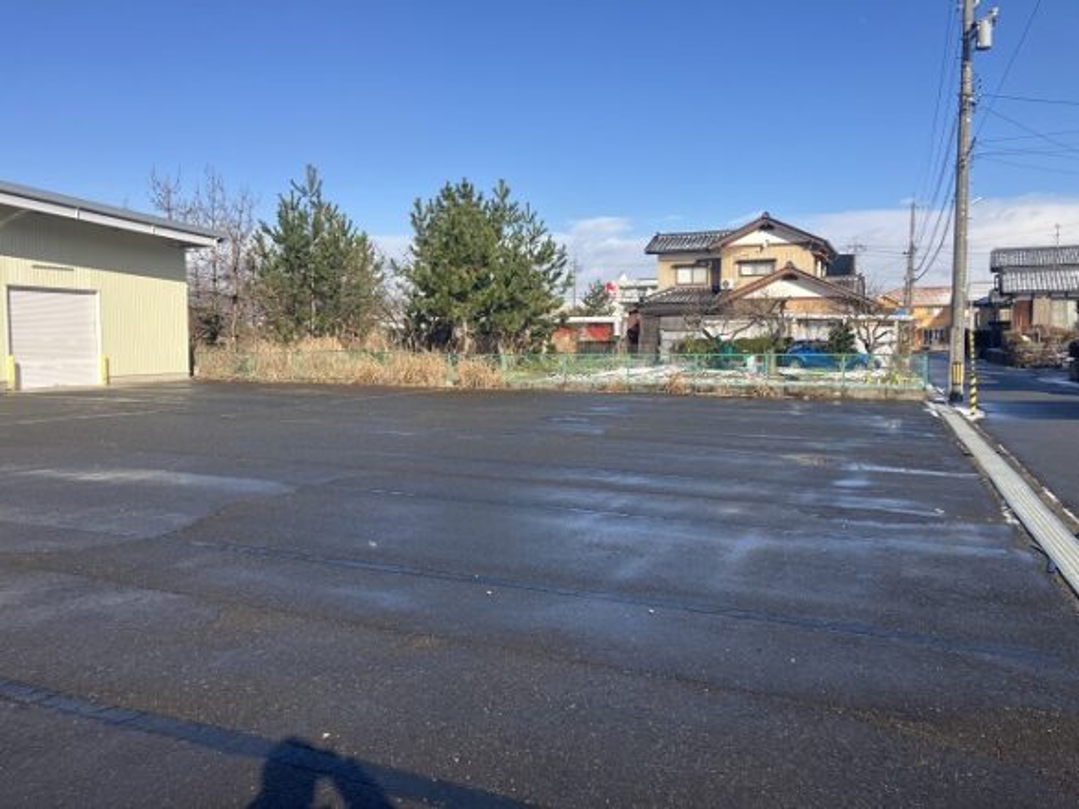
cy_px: 404
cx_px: 540
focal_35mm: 28
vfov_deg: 49.8
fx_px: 873
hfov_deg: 63.4
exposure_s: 1/2024
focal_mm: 3.99
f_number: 1.8
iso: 32
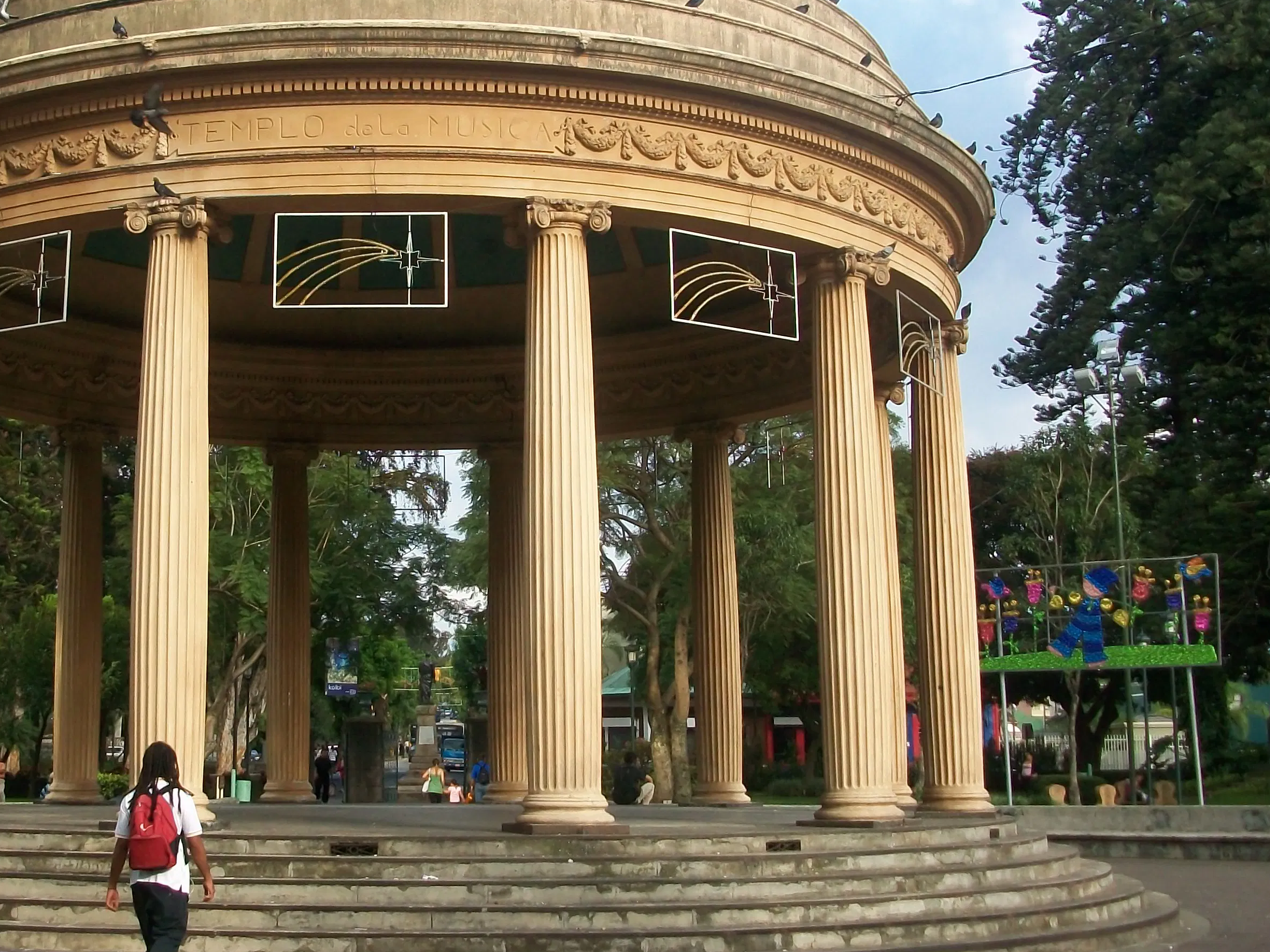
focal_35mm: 50
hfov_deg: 37.6
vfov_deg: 29.0
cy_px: 348
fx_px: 1835
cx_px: 378
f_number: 2.8
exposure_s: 1/400
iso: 80
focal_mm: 5.7
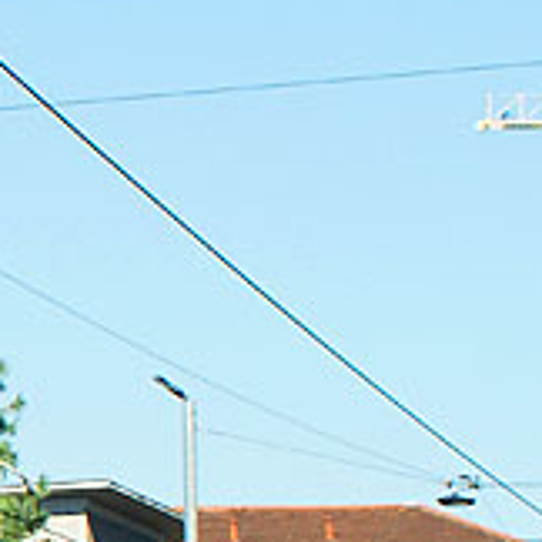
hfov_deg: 5.9
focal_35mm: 282
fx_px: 4990
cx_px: -967
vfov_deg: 6.2
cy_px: 743
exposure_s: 1/500
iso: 200
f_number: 6.3
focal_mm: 35
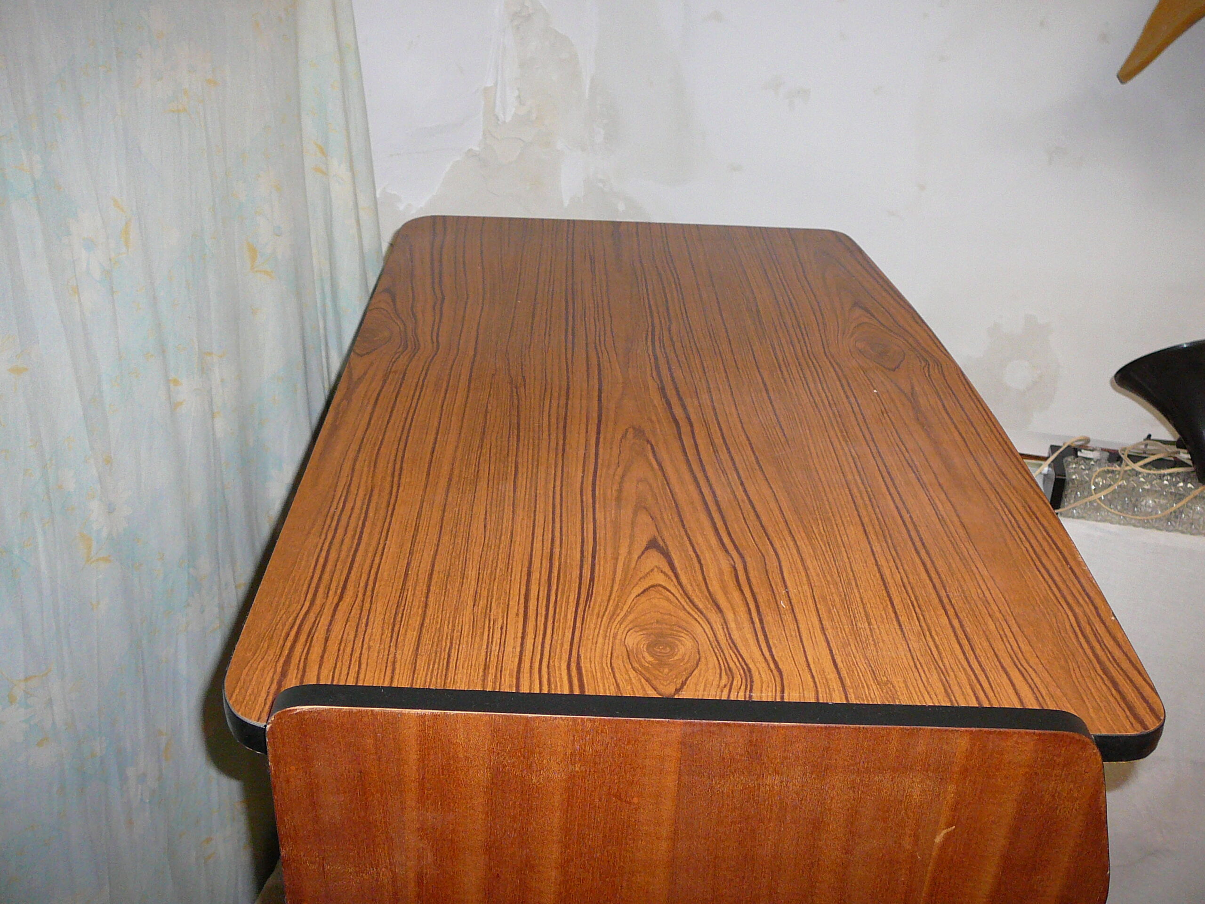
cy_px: 452
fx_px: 1218
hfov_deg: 52.6
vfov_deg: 40.7
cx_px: 602
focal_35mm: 35
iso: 200
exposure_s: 1/30
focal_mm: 5.2
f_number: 2.8
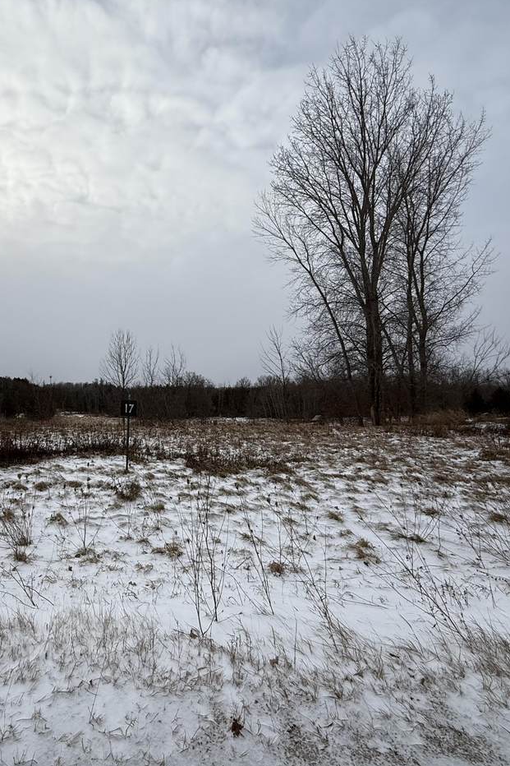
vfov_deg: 84.0
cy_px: 390
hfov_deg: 59.5
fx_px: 425
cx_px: 145
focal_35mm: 20
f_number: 2.2
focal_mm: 2.22
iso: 50
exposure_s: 1/1572
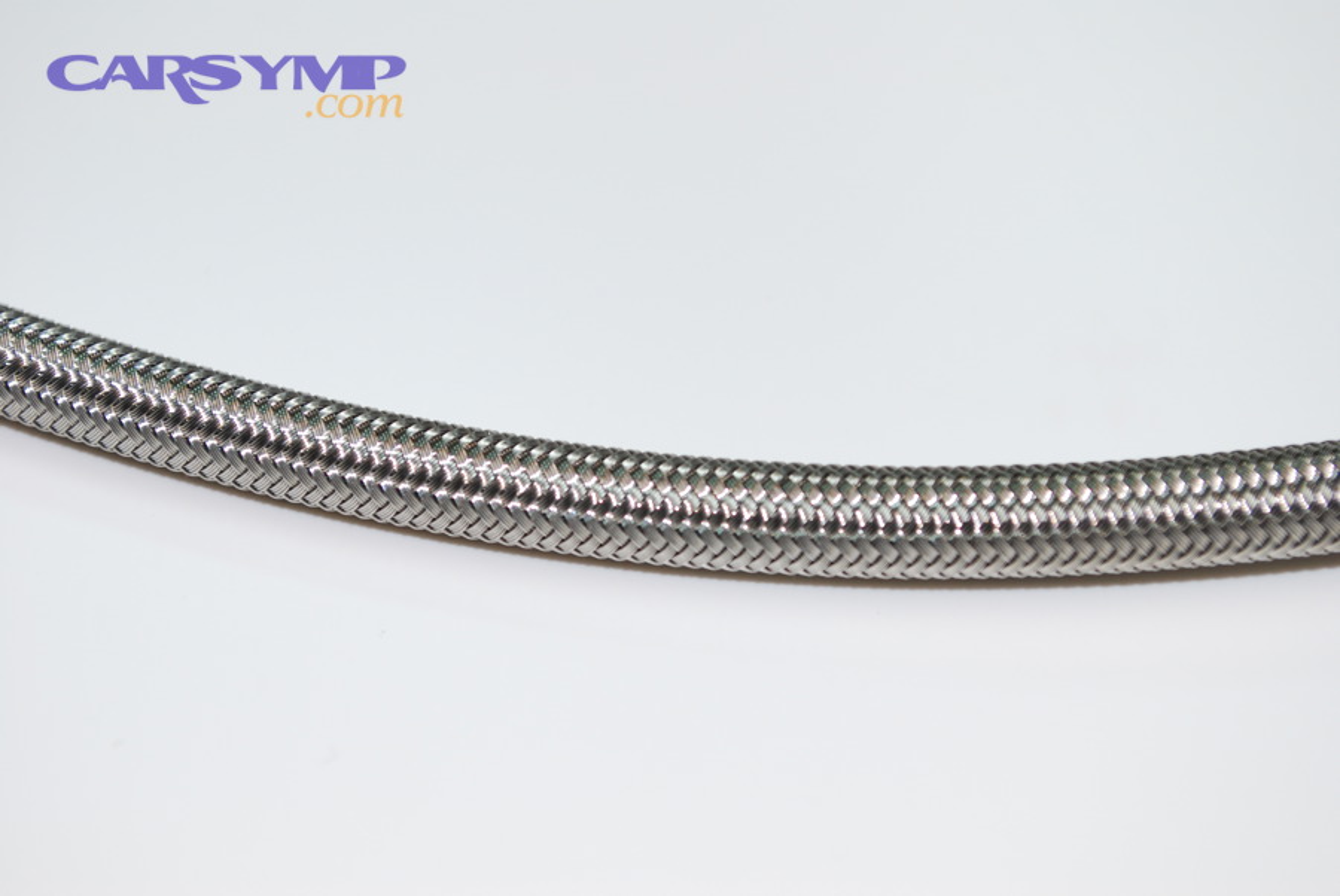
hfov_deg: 24.6
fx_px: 3074
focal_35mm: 82
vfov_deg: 16.6
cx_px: 670
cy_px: 448
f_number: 9
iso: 400
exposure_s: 1/200
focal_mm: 55
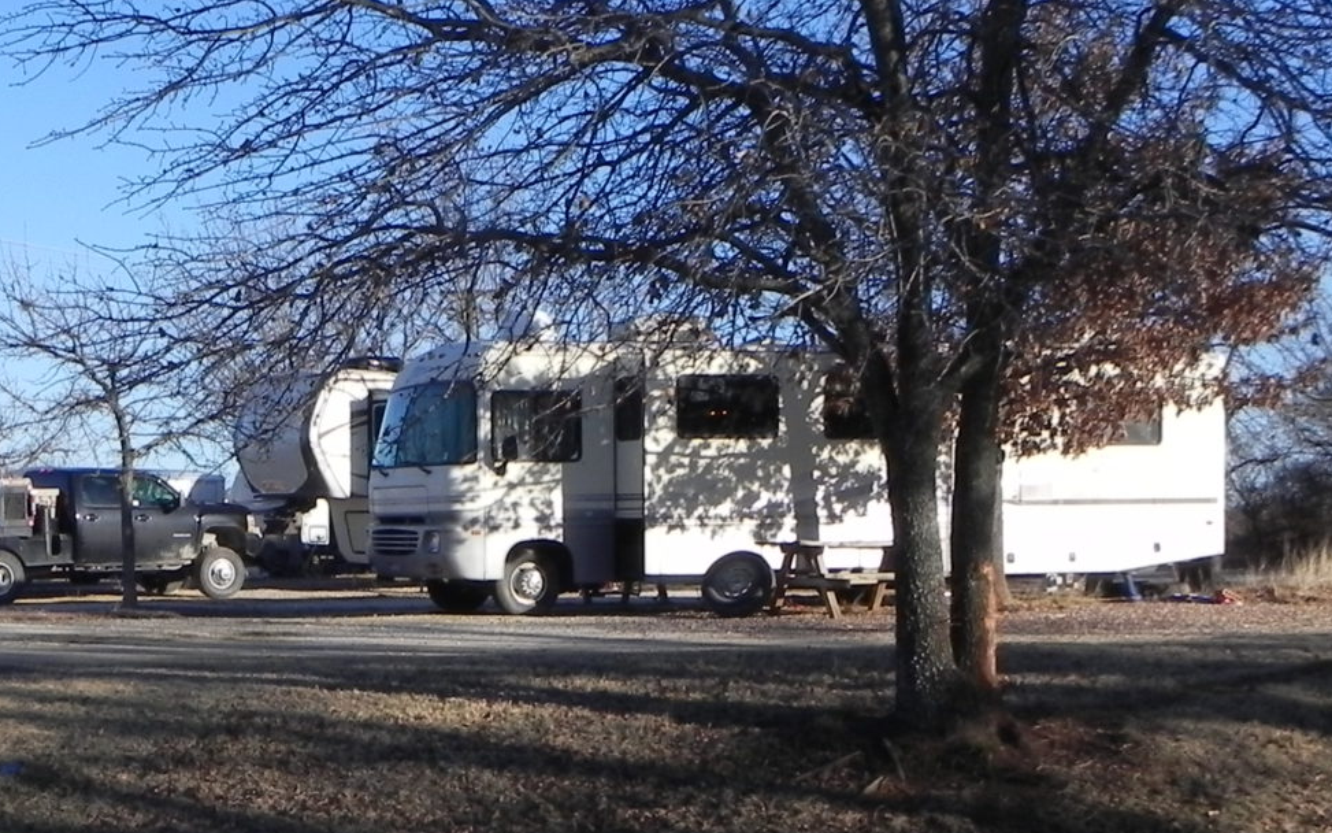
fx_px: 2105
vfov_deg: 22.1
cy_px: 645
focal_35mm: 58
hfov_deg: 33.9
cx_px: 231
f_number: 7.1
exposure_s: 1/320
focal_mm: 4.6
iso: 160
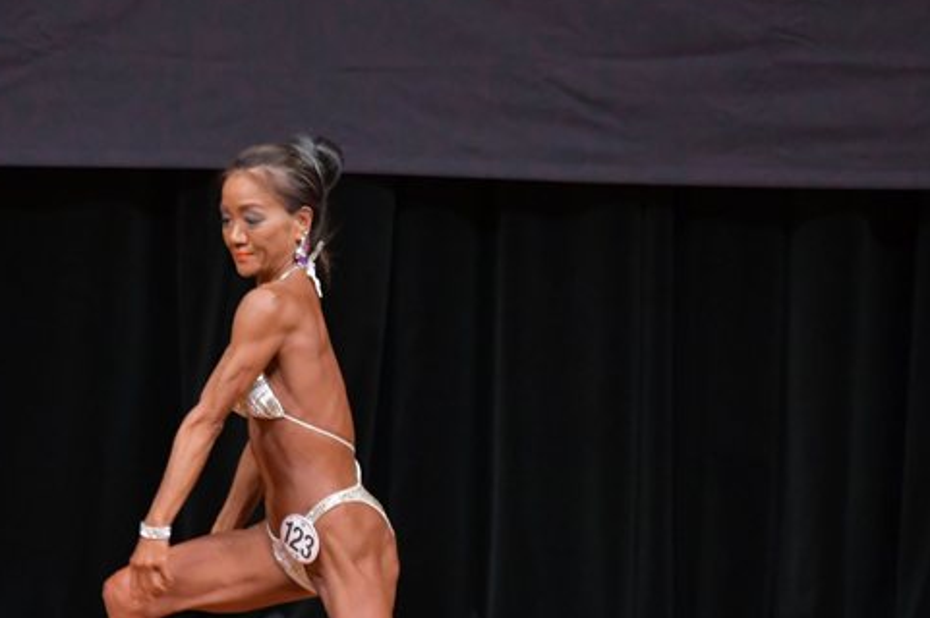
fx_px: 12469
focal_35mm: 483
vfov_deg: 2.8
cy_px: 348
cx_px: 384
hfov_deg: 4.3
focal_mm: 200
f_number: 5.6
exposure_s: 1/400
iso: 4000
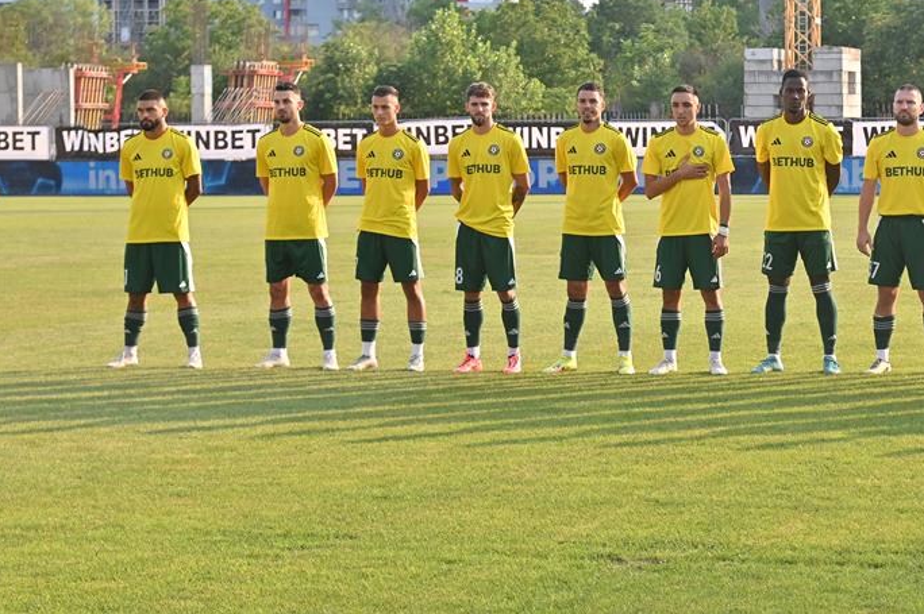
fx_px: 2821
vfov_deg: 12.4
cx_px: 721
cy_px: 155
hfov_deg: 18.5
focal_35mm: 110
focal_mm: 66
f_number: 7.1
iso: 900
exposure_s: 1/1250
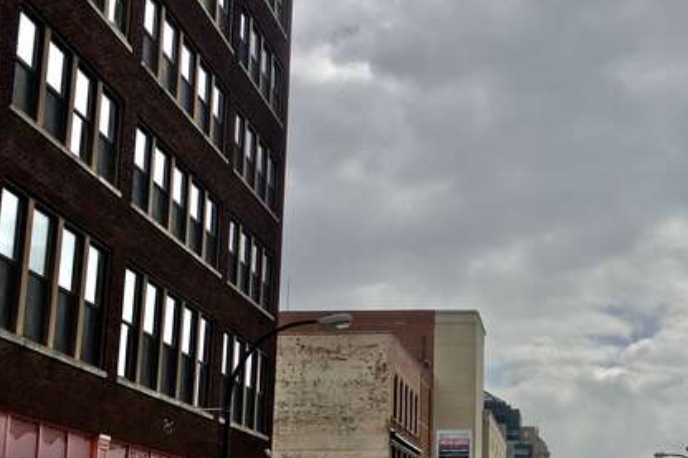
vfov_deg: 23.3
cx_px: 547
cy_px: 303
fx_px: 1108
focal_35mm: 58
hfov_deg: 33.5
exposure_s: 1/3497
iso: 25
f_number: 2.2
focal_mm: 4.15
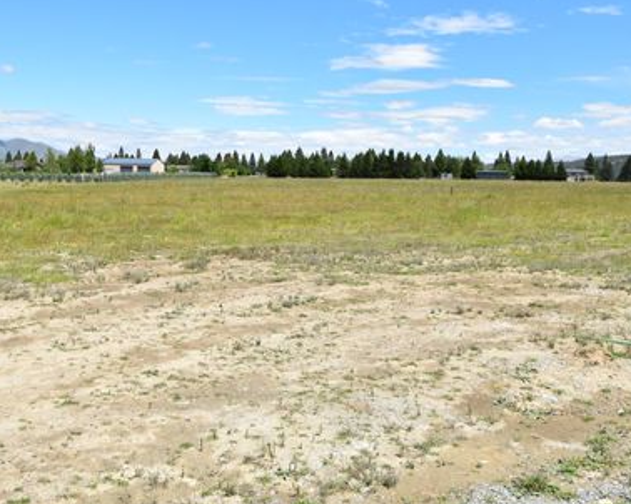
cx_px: 255
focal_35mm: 35
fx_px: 653
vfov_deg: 42.2
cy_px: 249
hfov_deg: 51.2
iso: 200
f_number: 10
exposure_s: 1/400
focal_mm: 20
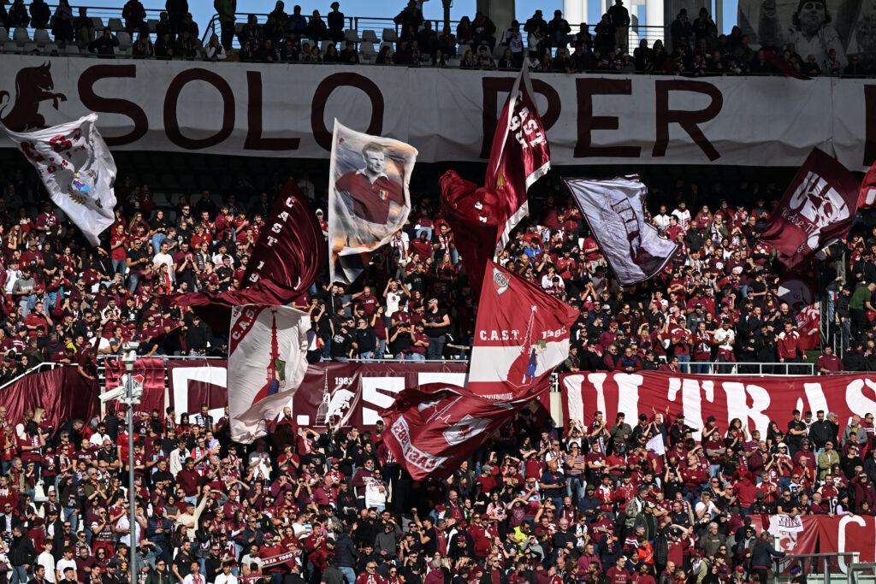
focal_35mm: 200
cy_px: 292
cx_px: 438
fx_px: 4867
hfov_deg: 10.3
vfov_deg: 6.9
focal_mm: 200
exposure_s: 1/3200
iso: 320
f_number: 6.3
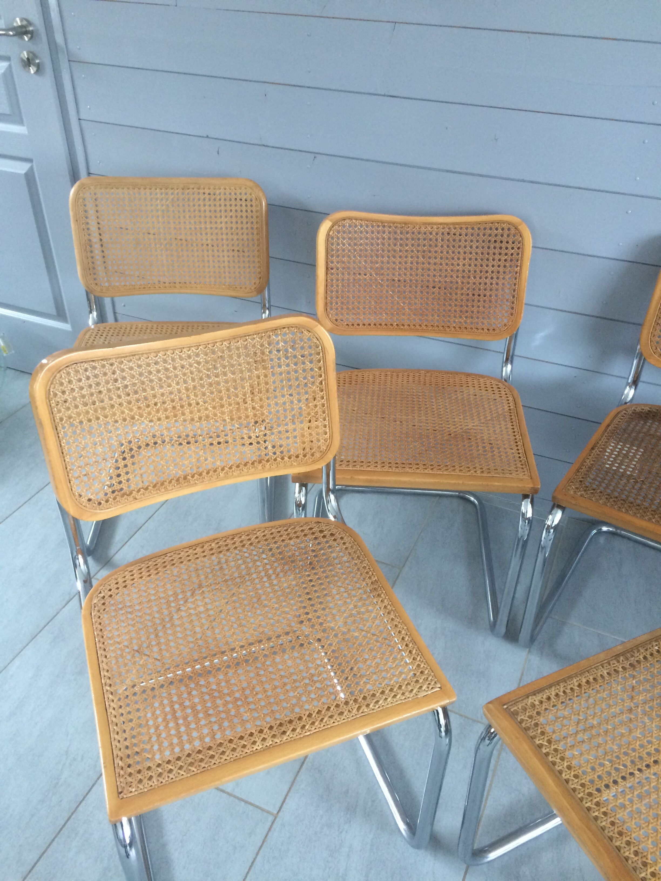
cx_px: 330
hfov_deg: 48.2
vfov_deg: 61.7
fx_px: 738
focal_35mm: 29
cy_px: 440
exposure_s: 1/33
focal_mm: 4.15
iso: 200
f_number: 2.2
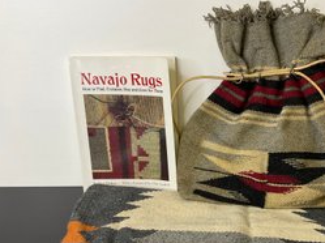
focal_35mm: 40
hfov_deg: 46.0
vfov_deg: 35.5
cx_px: 221
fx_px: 375
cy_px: 165
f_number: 1.8
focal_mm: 3
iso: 25
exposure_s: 1/120
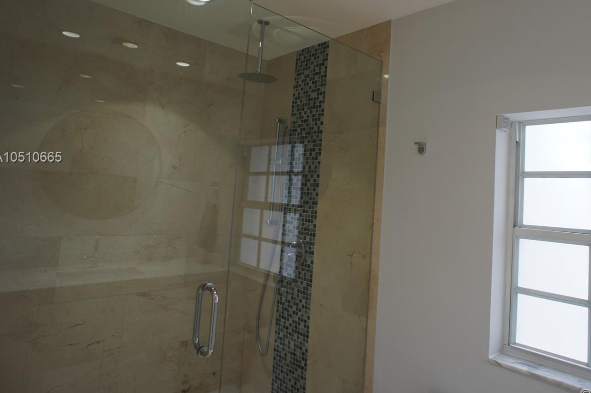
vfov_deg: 43.3
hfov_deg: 61.3
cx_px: 361
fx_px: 492
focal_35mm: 30
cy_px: 158
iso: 200
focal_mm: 16
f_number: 4
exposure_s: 1/60
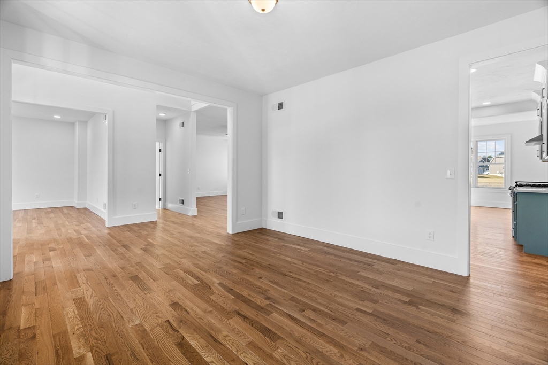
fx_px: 244
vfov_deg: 73.8
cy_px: 182
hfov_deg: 96.7
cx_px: 274
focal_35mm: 16
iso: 320
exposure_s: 1/2
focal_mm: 16
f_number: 7.1
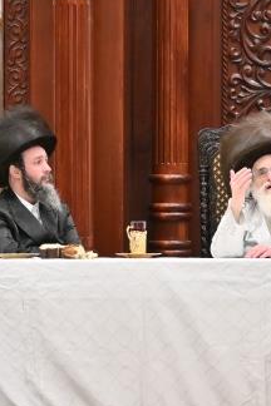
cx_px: 340
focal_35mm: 332
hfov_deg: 4.1
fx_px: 3749
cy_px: 56
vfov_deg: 6.2
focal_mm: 70
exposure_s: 1/320
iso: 250
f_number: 2.8
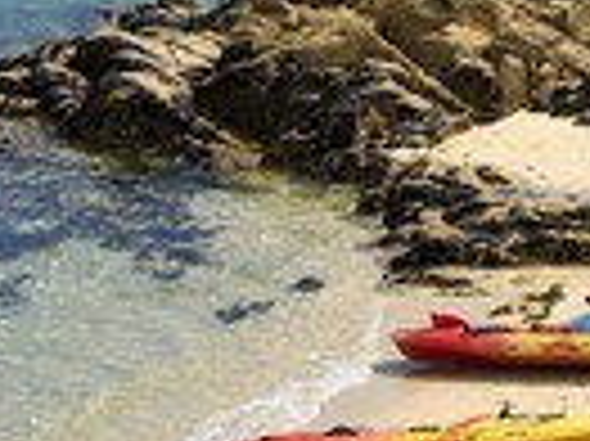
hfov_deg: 13.2
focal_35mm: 148
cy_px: -36
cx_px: 606
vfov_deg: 9.9
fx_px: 2520
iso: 200
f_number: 10
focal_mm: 48
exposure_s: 1/500
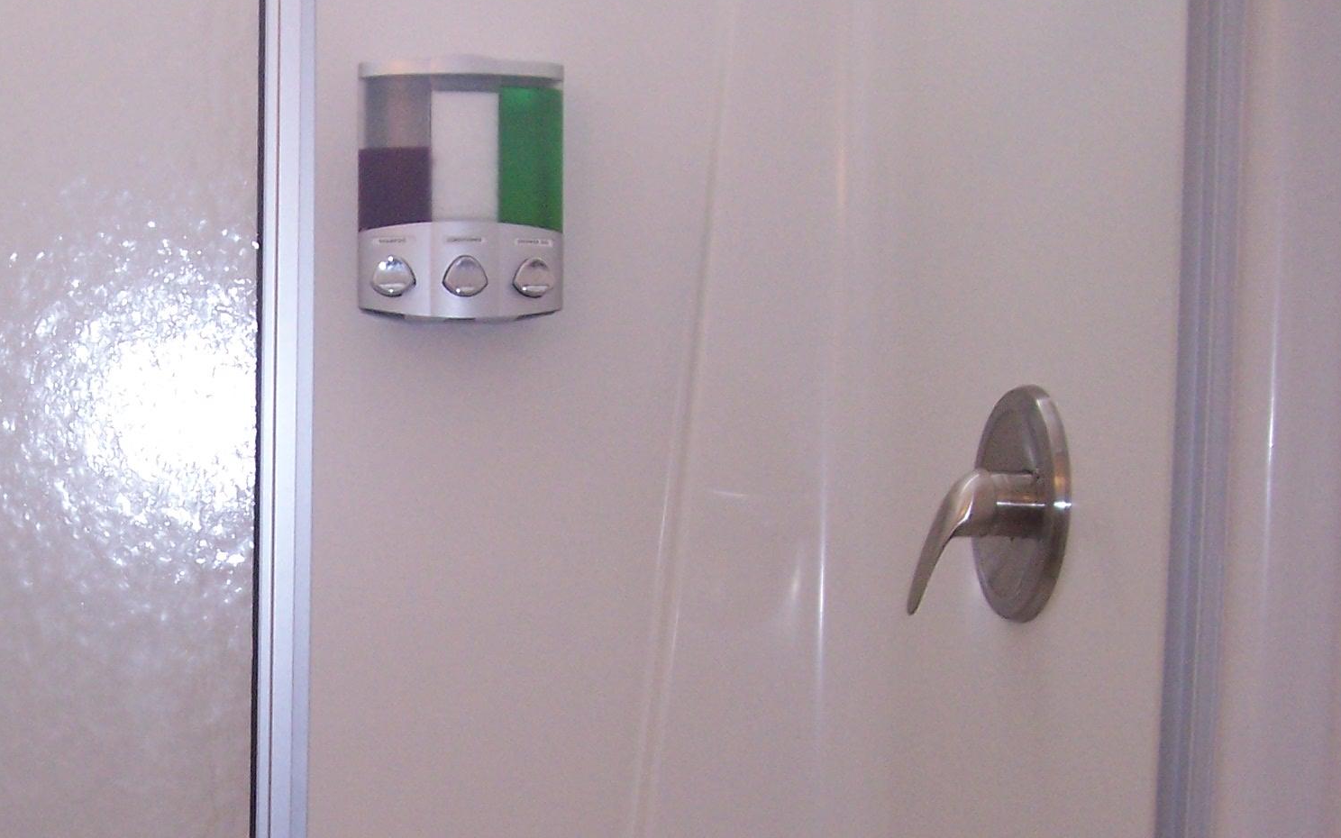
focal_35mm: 62
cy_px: 636
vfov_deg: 20.8
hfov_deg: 31.9
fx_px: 2266
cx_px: 229
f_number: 2.7
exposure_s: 1/60
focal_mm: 5.6
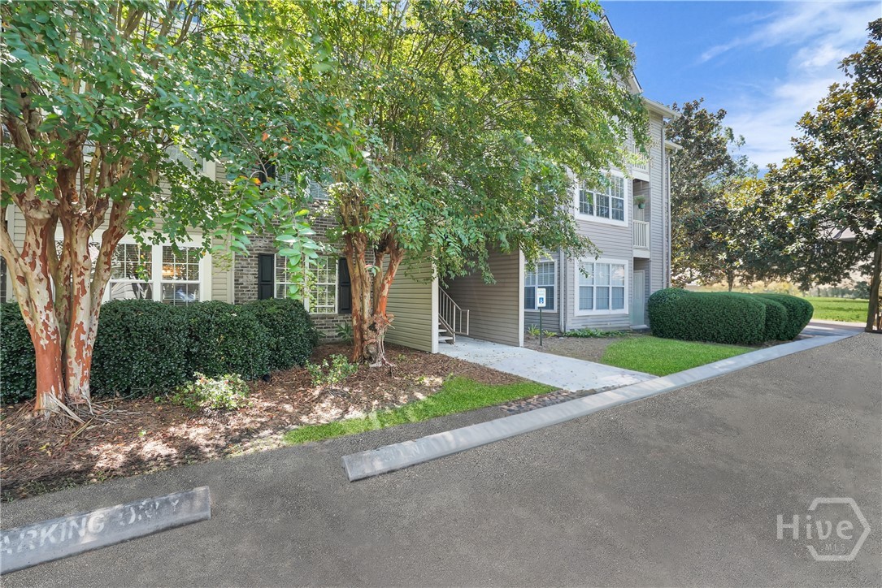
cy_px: 294
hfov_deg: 96.7
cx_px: 441
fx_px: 392
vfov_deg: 73.8
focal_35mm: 16
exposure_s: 1/60
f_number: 9
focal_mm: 16
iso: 320
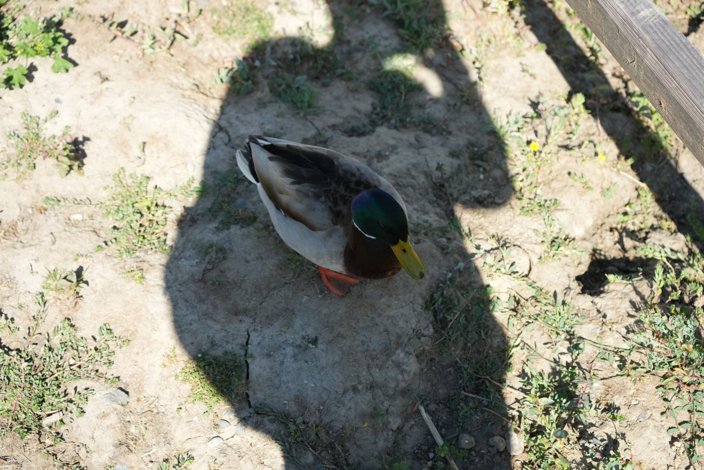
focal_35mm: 50
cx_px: 352
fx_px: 978
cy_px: 235
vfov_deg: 27.0
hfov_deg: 39.6
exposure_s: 1/2500
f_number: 4.5
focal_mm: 50
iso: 1000
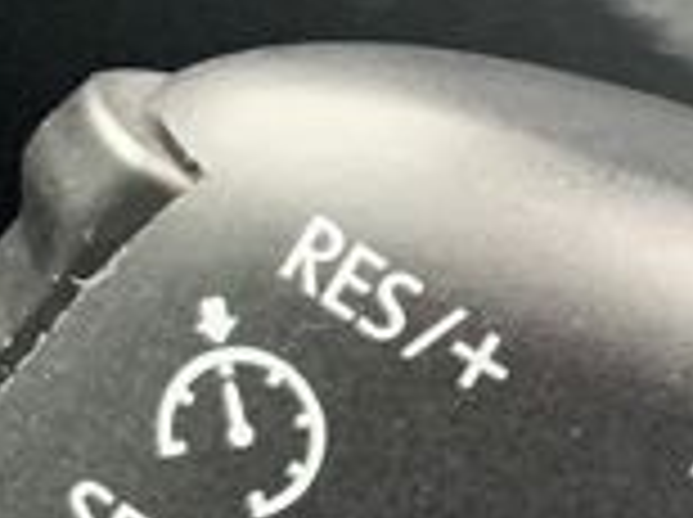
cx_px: 1926
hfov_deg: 9.5
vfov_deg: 8.5
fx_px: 3458
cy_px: 126
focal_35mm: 173
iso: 400
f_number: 1.8
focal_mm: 4.25
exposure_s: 1/39
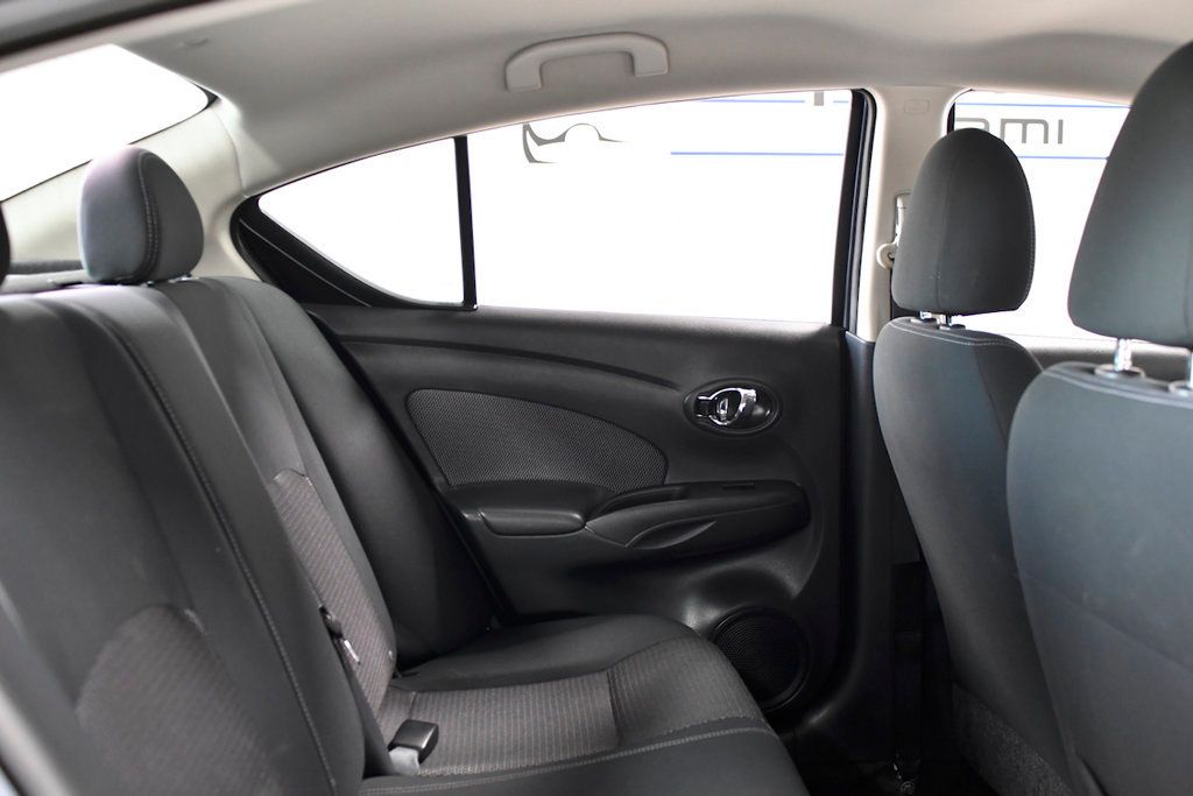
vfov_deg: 36.9
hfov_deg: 53.1
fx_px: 1193
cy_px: 398
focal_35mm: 36
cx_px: 596
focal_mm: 24
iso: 1600
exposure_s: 1/125
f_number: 3.5
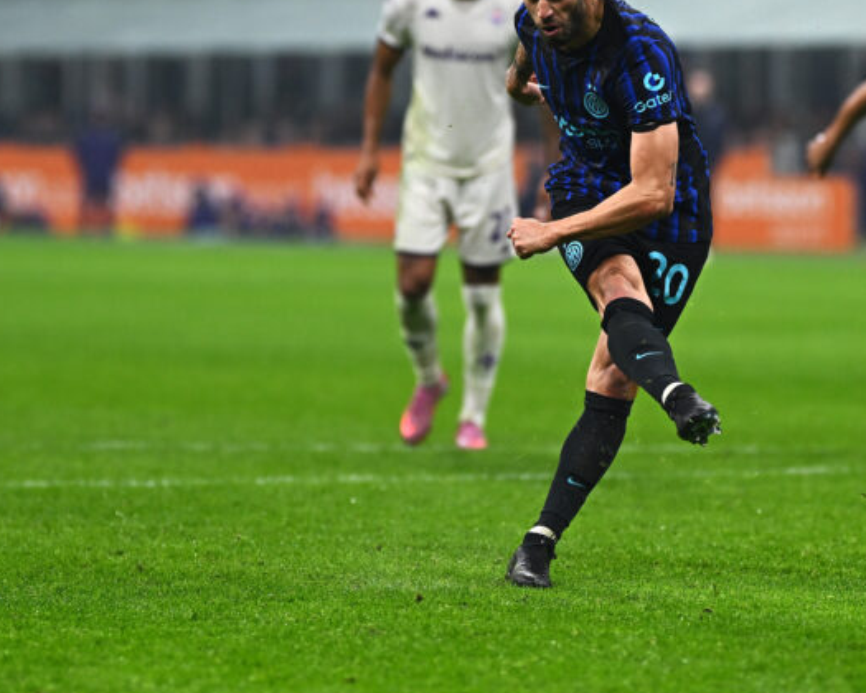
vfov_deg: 6.3
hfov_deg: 7.8
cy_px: 159
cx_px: 835
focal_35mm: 247
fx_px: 6331
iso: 500
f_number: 1.8
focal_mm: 135
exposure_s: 1/1600
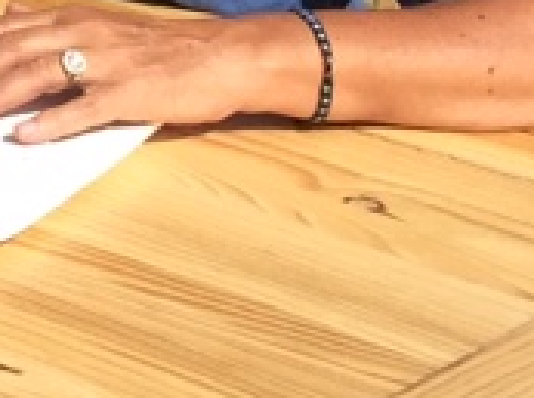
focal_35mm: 215
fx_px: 3310
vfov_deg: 6.7
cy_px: -376
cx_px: -695
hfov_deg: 8.5
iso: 32
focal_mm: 4.15
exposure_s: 1/1980
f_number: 2.2
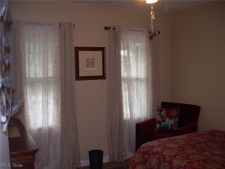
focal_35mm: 38
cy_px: 84
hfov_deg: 49.0
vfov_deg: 37.7
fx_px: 247
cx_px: 112
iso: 50
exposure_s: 1/60
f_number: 2.8
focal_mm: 6.3
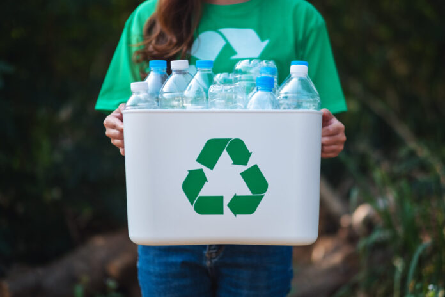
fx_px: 1038
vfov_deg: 16.3
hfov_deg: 24.2
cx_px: 222
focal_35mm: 84
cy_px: 148
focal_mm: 56
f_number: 1.2
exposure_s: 1/5800
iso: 200
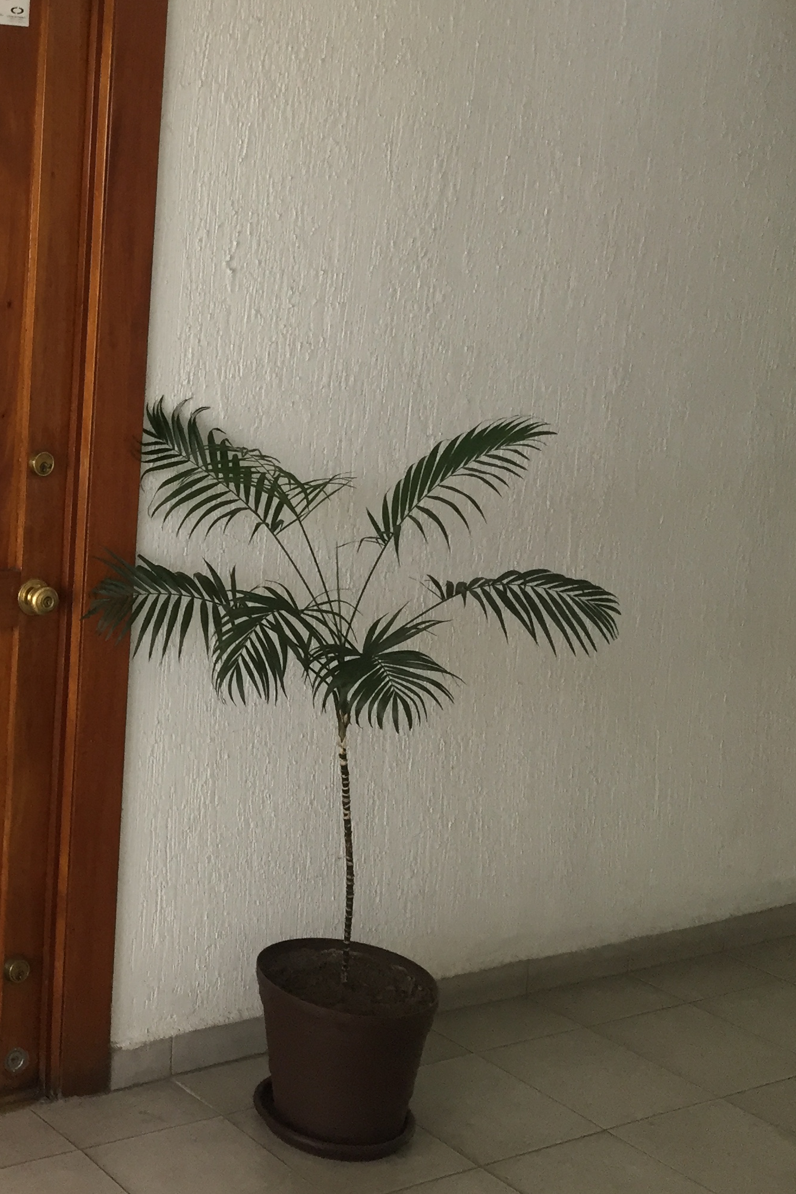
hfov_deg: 24.8
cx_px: -165
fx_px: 1625
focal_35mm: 49
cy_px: 497
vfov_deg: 40.2
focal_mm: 4.15
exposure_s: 1/30
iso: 80
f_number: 2.2
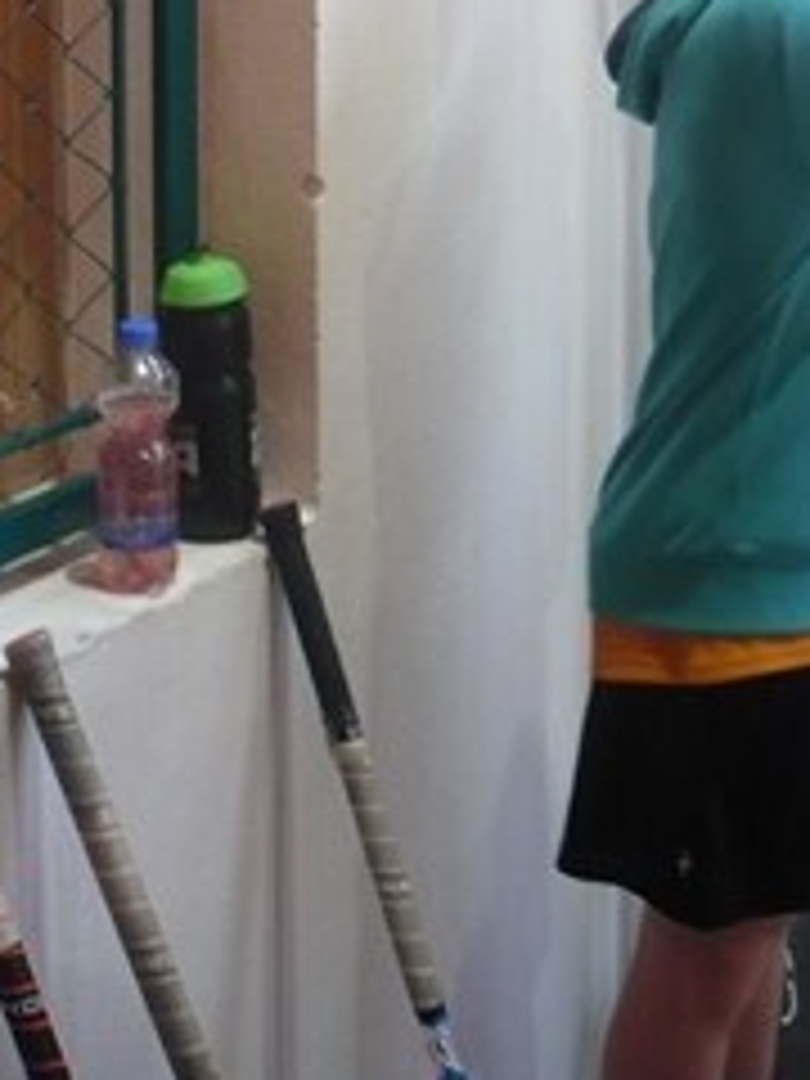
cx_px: 778
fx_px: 2184
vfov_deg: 26.6
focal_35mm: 70
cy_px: 58
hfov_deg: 20.4
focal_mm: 5.8
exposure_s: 1/40
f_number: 2.8
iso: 400
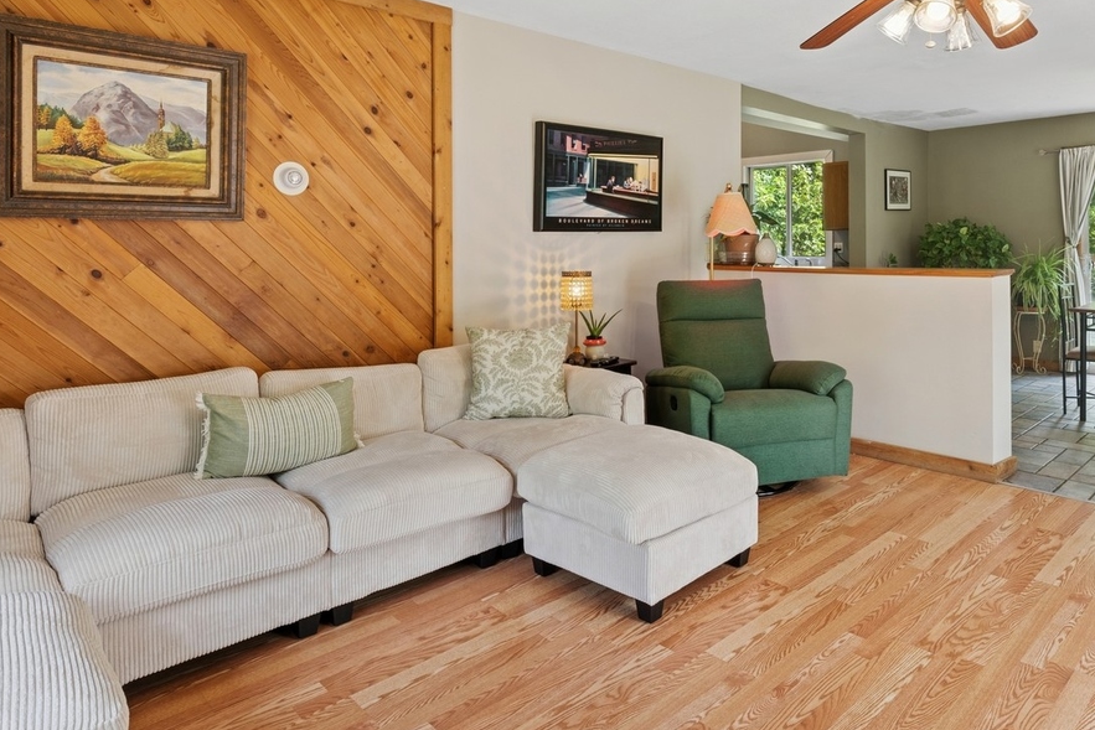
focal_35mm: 22
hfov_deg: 77.9
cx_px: 643
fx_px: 669
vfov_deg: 56.5
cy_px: 271
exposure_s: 1/15
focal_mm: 12
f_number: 8
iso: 200
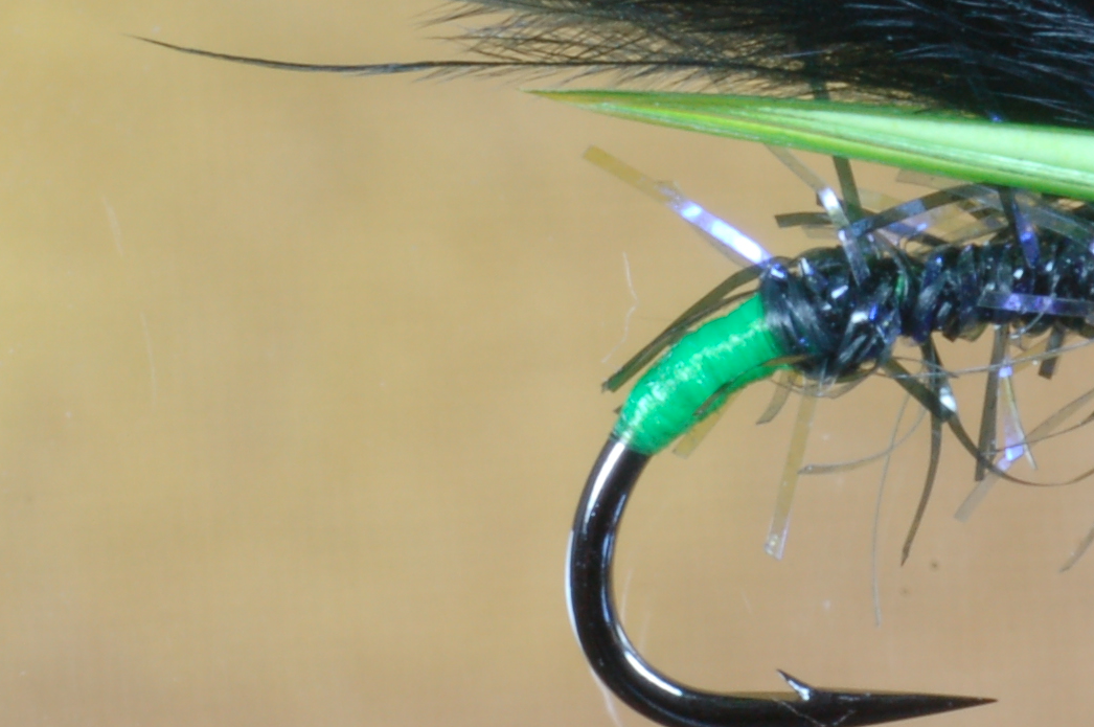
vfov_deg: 4.5
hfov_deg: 6.8
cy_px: -184
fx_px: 9167
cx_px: 1022
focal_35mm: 302
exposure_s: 1/2.5
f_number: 22
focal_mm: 70
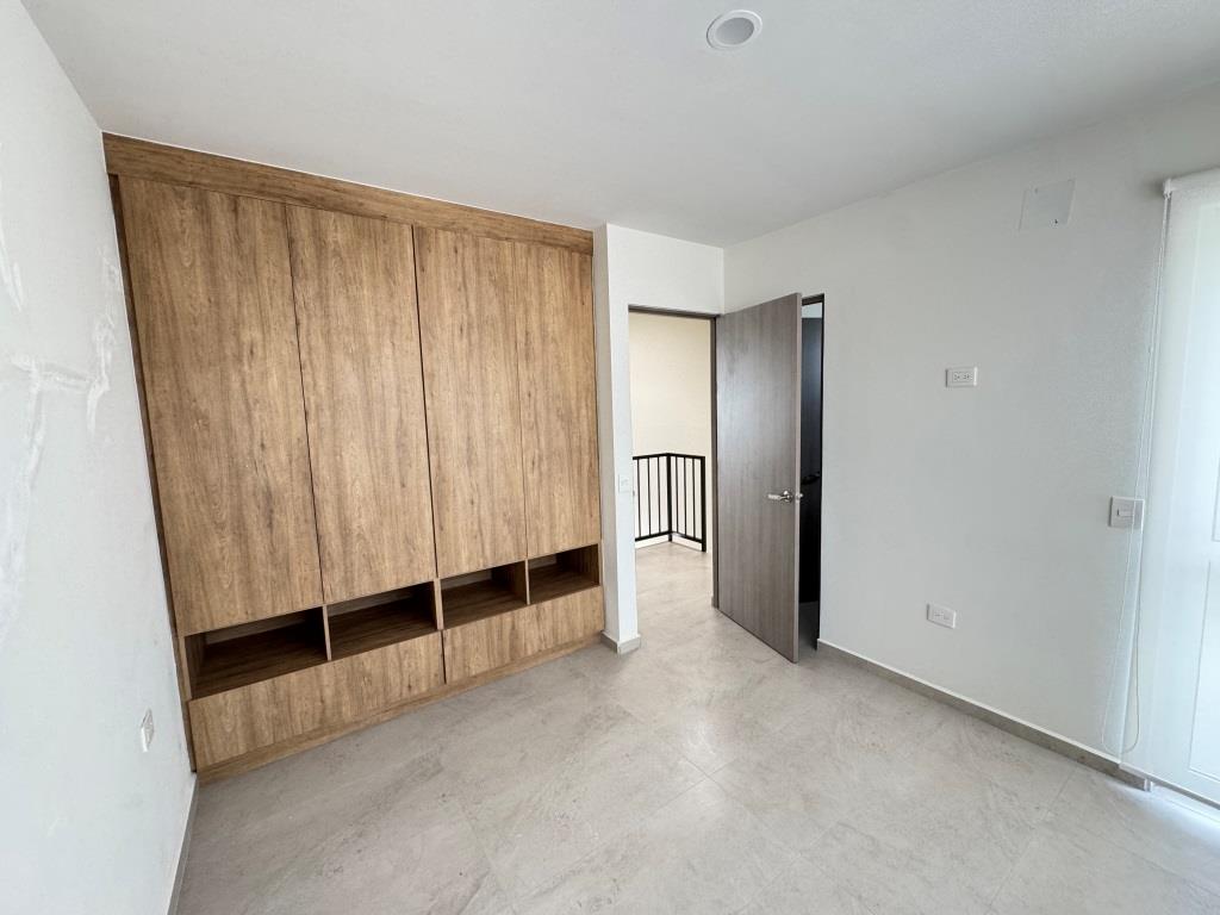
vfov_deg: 85.7
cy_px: 458
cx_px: 610
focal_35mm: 14
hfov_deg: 102.1
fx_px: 493
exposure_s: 1/99
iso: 160
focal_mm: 2.22
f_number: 2.2
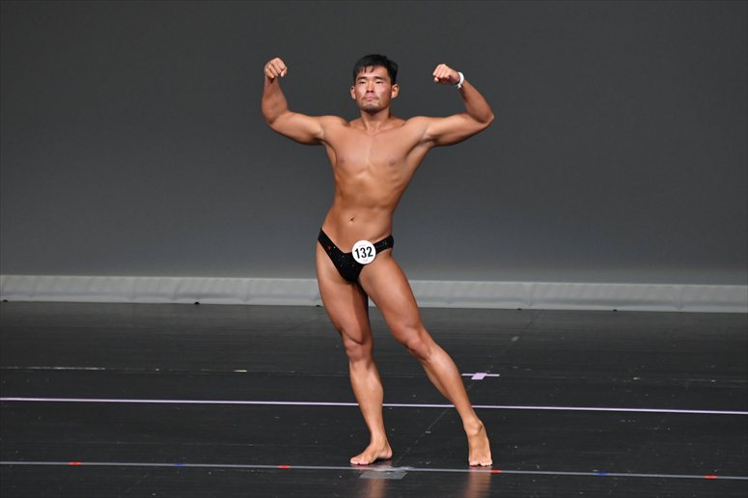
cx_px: 374
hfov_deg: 6.0
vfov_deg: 4.0
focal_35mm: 345
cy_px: 249
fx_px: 7165
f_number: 5.6
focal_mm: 230
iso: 4000
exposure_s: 1/400
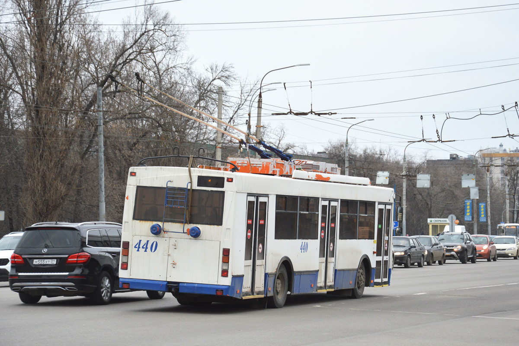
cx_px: 260
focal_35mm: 112
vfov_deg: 12.2
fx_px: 1622
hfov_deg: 18.2
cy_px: 173
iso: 200
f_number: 6.3
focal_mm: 75
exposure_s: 1/250
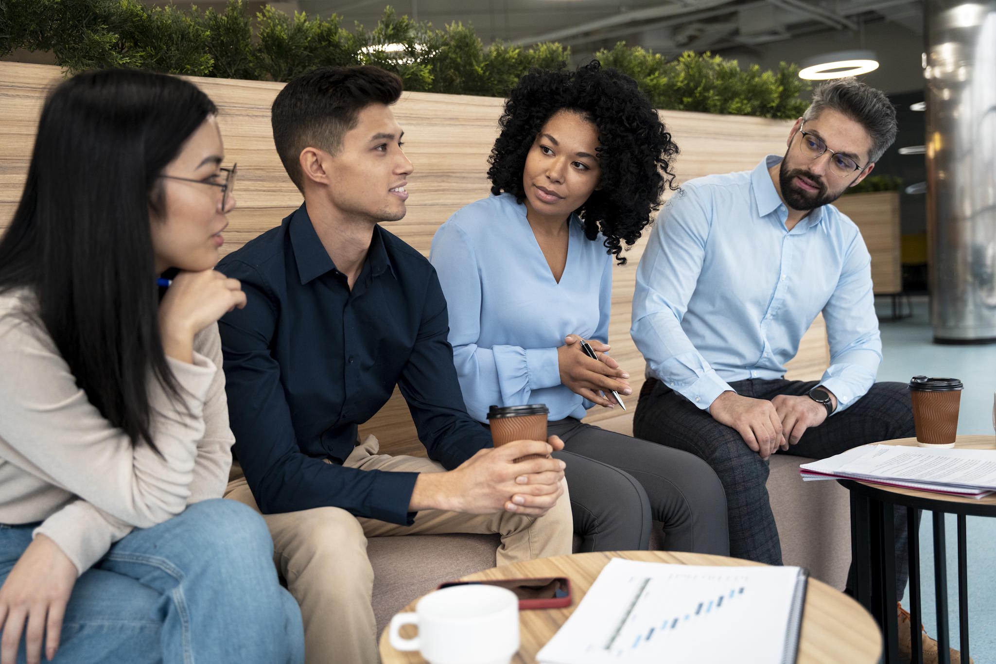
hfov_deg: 52.8
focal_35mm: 36
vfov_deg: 36.6
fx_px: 1004
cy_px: 332
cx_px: 498
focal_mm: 36.3
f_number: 3.2
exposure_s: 1/125
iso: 1000
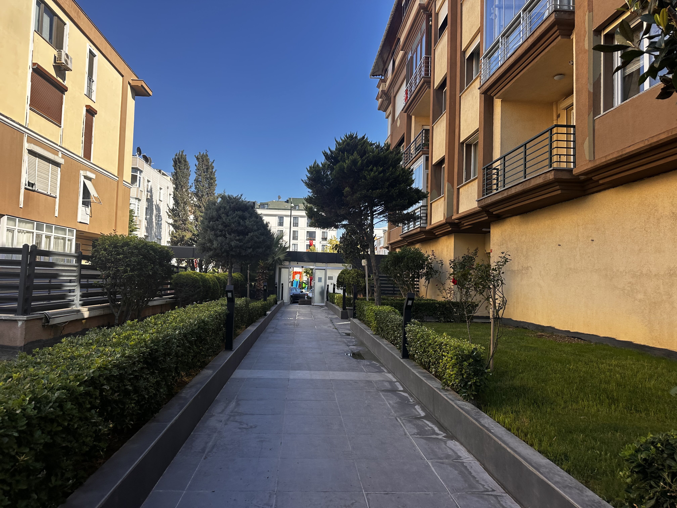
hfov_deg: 71.6
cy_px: 254
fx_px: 469
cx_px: 338
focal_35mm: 24
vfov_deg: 56.8
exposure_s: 1/1664
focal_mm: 6.86
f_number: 1.78
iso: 80
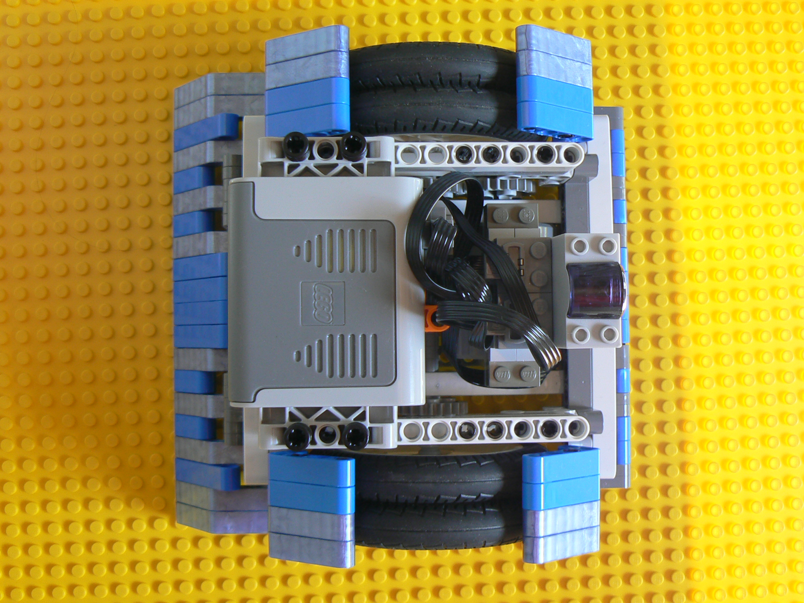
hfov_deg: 44.8
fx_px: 976
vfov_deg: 34.3
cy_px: 302
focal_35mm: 42
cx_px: 402
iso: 80
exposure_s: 1/40
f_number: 2.8
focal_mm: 6
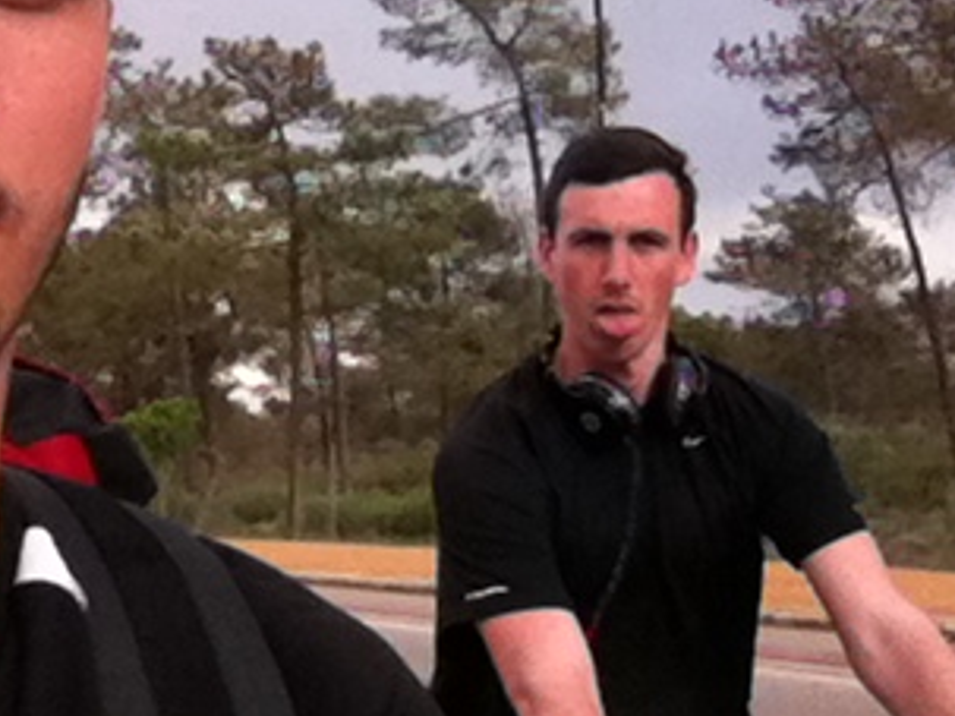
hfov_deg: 26.3
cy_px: 139
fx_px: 2041
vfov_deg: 19.7
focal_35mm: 74
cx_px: 460
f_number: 2.4
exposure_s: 1/1325
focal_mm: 3.85
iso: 125
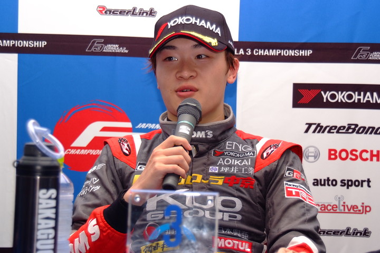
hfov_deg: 18.1
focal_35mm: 113
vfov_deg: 12.1
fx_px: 1193
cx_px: 190
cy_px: 126
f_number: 5.3
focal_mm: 75
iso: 400
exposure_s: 1/250
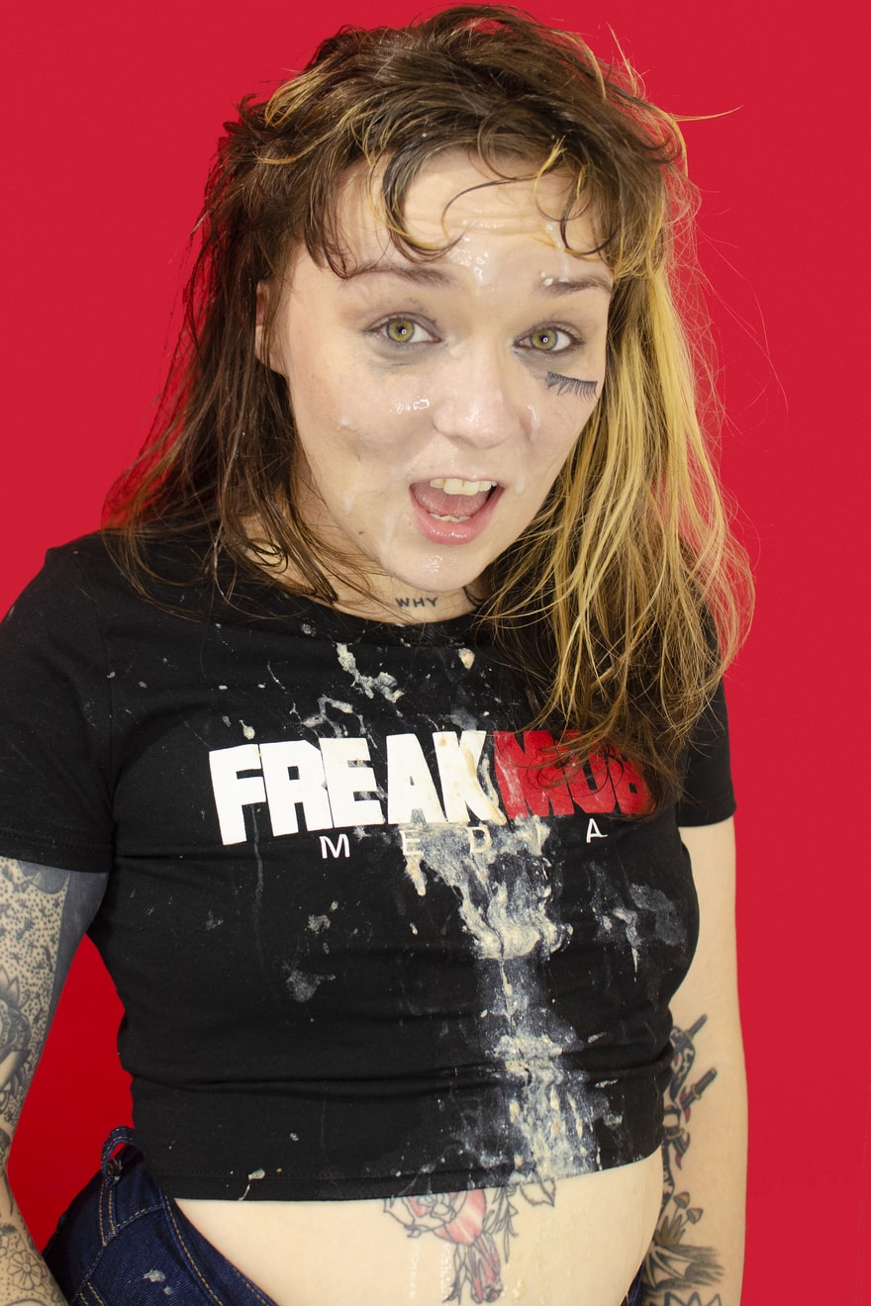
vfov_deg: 37.9
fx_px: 1905
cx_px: 436
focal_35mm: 52
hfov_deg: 25.8
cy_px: 653
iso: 900
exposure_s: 1/30
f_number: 2.8
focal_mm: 35
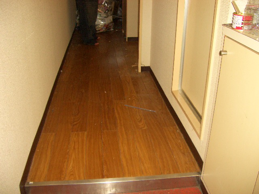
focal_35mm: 35
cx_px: 130
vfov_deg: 40.7
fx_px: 262
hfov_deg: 52.6
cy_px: 97
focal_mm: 5.8
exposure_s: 1/60
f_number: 2.6
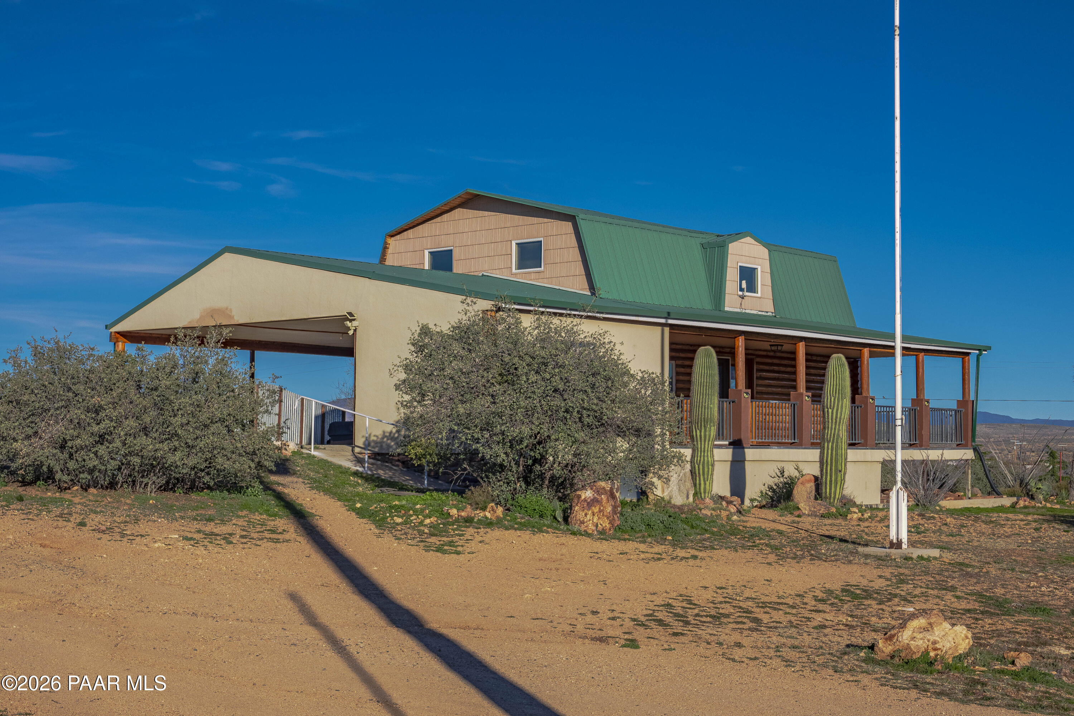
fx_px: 1701
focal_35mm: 57
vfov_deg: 23.8
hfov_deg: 35.0
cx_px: 537
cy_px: 358
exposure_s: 1/8000
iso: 320
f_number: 8
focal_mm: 38
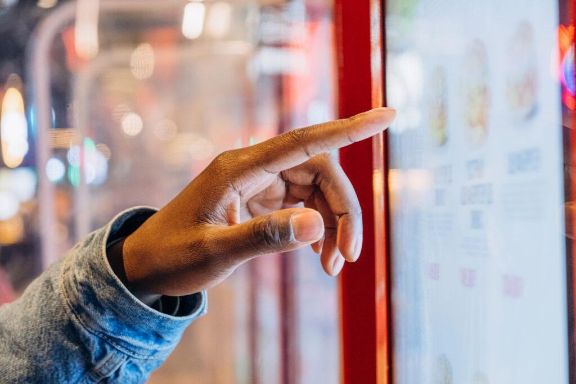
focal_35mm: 79
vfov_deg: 17.3
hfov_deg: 25.7
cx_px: 288
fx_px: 1264
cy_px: 192
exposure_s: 1/60
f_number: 4
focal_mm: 52.7
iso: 1250
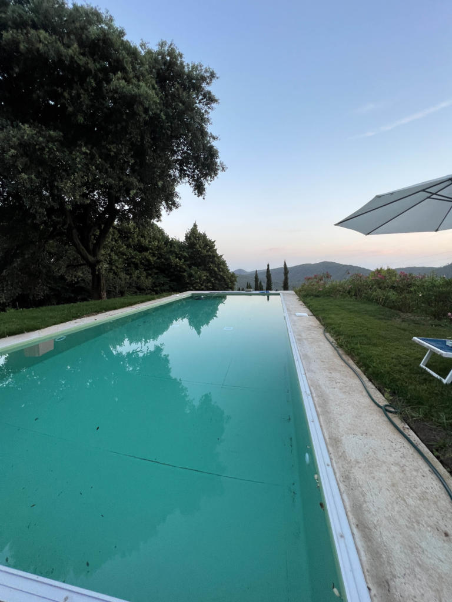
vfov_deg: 106.2
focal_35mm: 13
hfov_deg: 89.9
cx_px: 226
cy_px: 301
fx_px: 226
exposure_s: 1/99
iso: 100
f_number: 1.8
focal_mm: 1.57
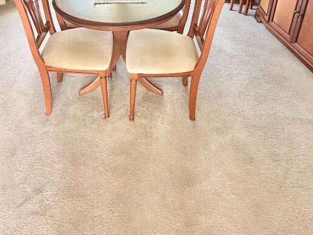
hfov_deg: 62.7
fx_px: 253
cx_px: 121
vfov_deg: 43.4
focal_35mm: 28
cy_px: 6
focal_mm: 2.22
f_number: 2.2
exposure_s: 1/61
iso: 320
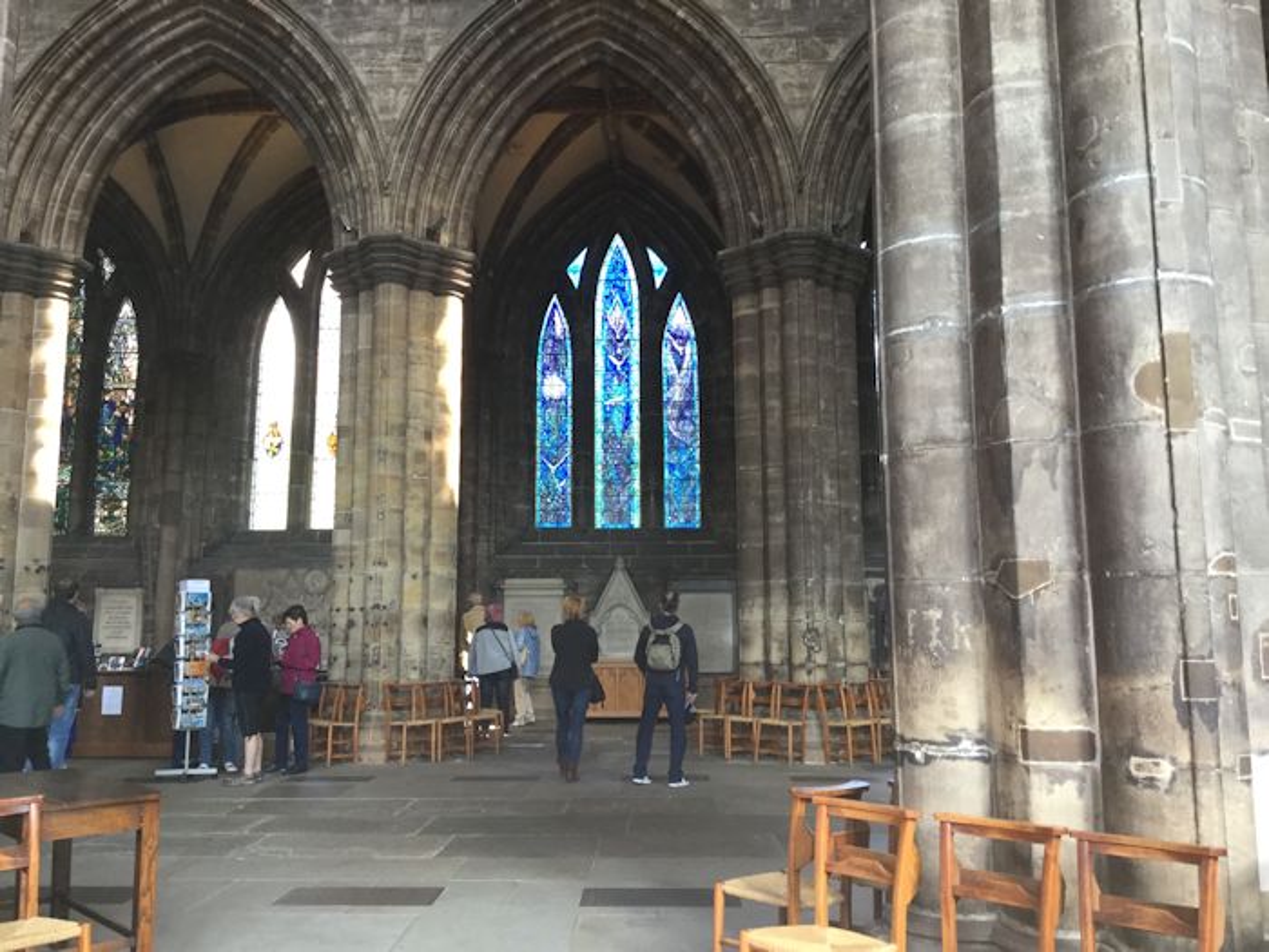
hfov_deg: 58.4
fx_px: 1136
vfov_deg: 45.4
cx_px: 634
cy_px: 476
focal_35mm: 31
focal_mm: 3.3
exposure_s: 1/33
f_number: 2.4
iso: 80
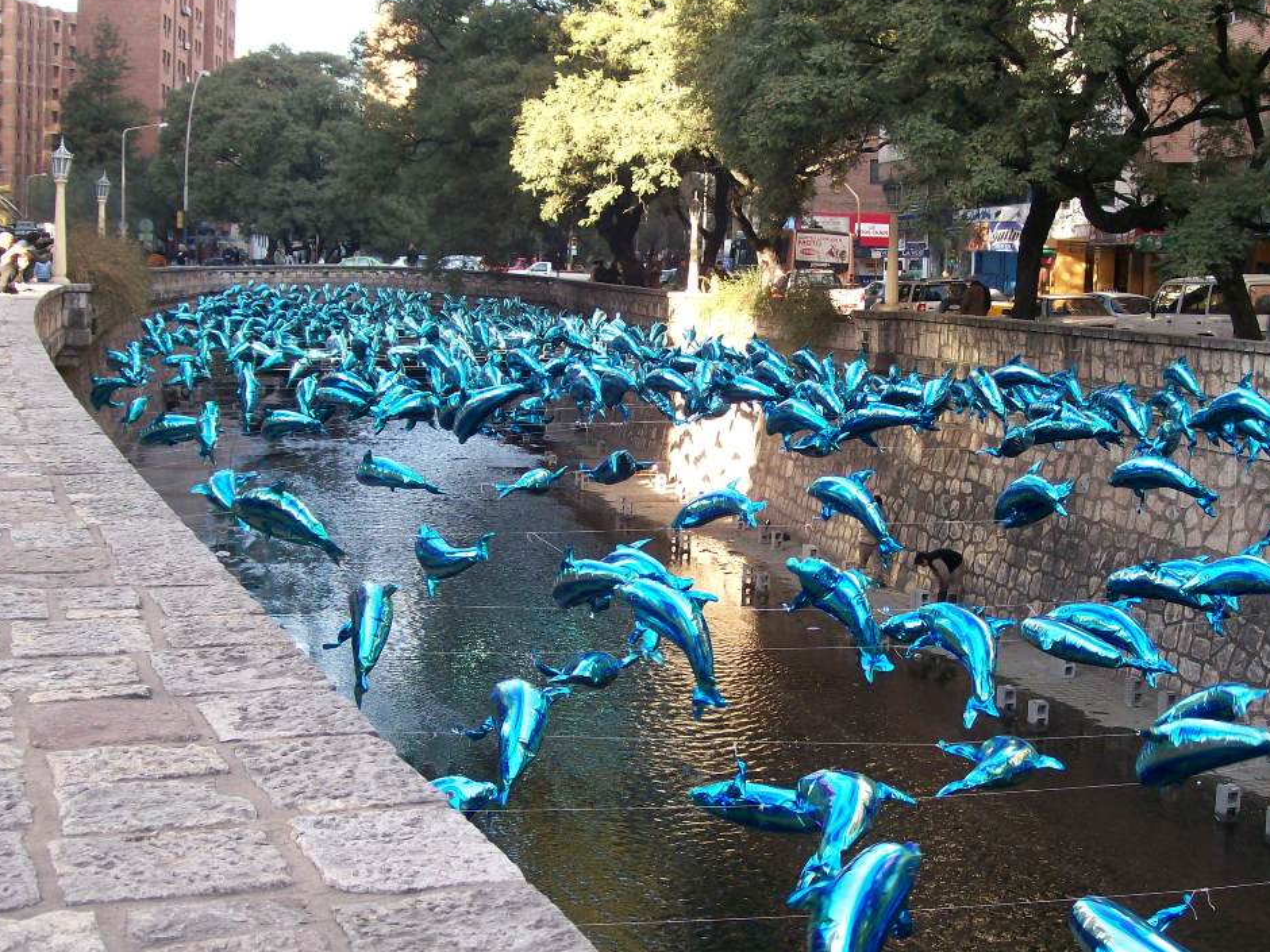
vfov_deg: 29.7
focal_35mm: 49
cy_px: 455
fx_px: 1798
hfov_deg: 38.9
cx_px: 682
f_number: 3
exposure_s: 1/100
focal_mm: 7.6
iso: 80
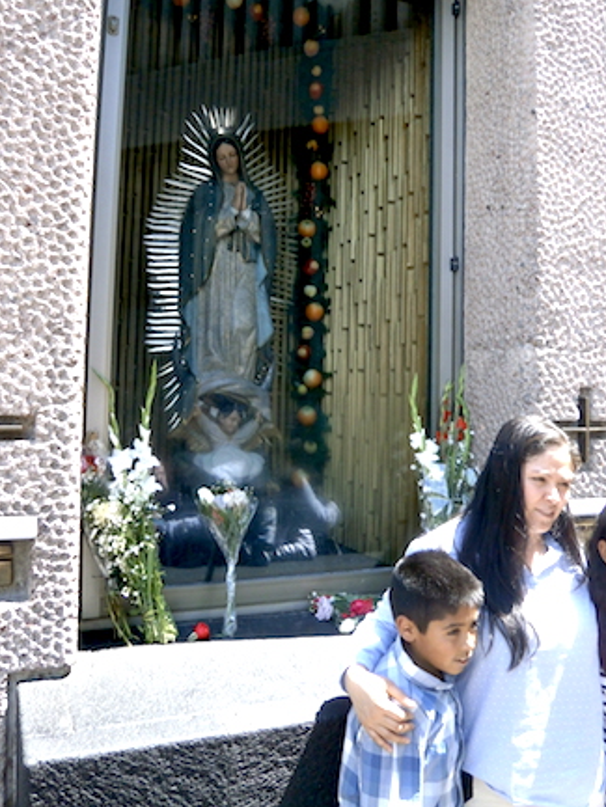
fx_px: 700
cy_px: 354
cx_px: 279
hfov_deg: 46.8
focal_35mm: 30
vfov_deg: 59.8
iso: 160
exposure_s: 1/250
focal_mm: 4.7
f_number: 2.8
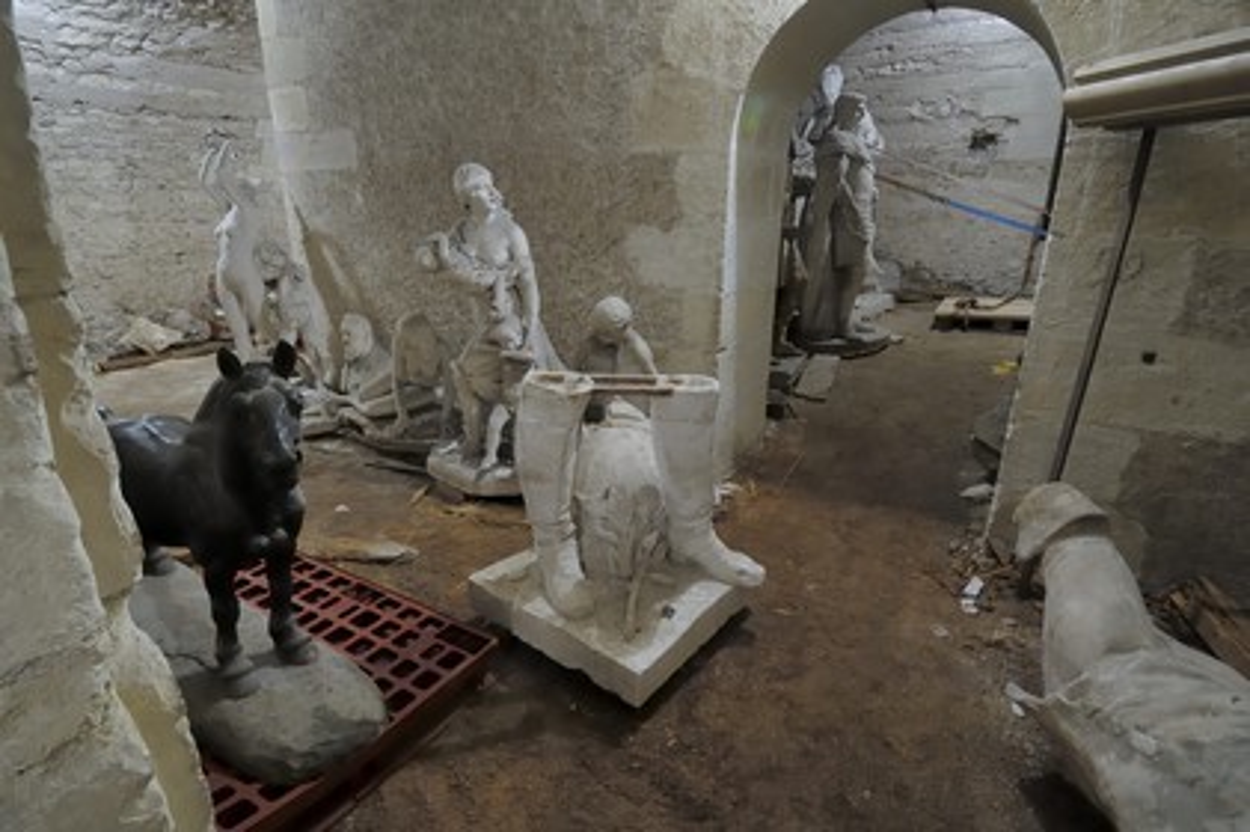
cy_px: 416
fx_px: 624
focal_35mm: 18
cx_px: 625
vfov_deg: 67.3
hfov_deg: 90.0
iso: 100
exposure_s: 6
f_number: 9
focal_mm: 12
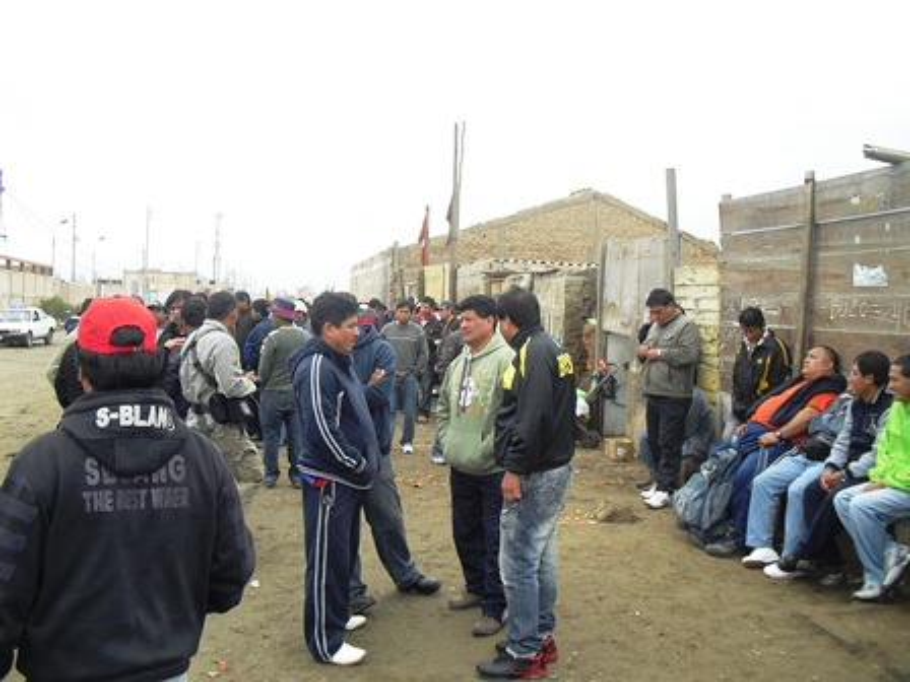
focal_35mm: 36
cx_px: 455
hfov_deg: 51.4
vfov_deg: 39.7
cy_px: 341
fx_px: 946
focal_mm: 6.3
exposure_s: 1/1000
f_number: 3.1
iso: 200
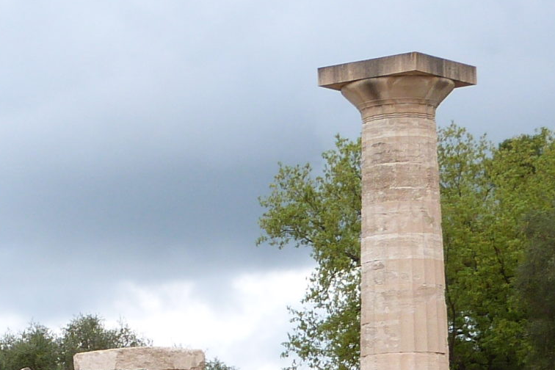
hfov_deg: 11.6
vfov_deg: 7.7
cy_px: 507
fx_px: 2713
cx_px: 13
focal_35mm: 176
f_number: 4
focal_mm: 9
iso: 100
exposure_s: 1/200
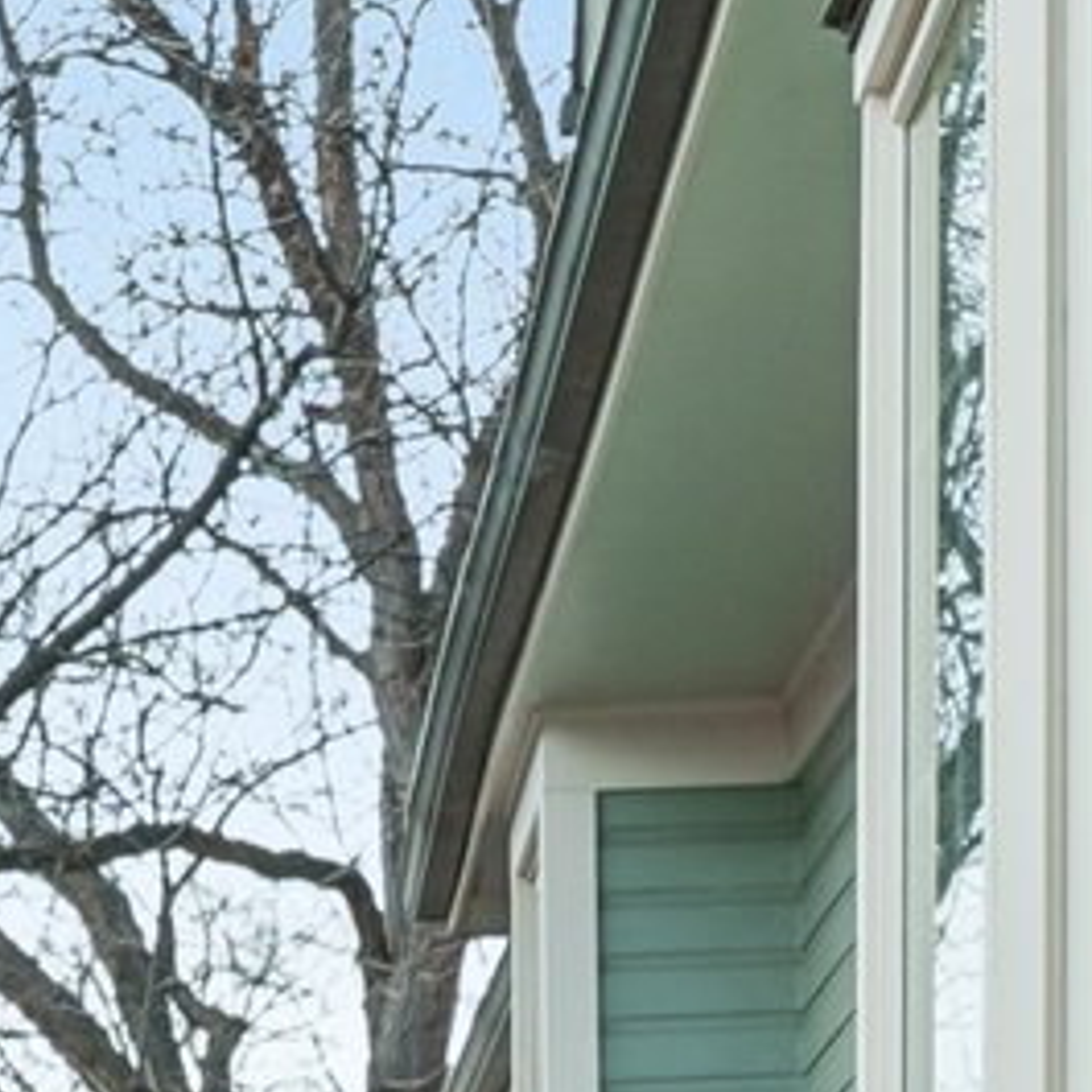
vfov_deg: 8.5
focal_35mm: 197
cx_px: -115
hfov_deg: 8.8
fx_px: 7031
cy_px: 2042
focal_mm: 20
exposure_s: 1/125
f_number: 8
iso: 100
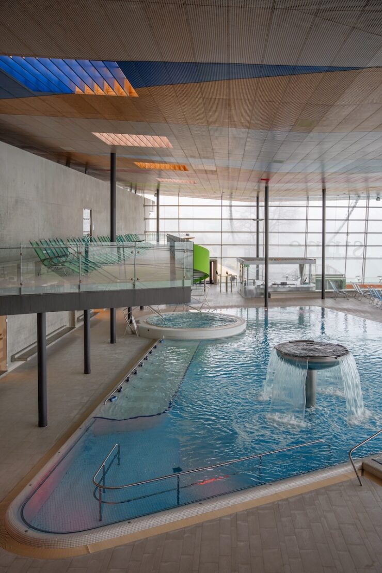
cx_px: 191
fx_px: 508
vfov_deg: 58.9
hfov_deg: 41.2
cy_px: 286
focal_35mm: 32
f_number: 2.8
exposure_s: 1/40
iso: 200
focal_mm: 31.9
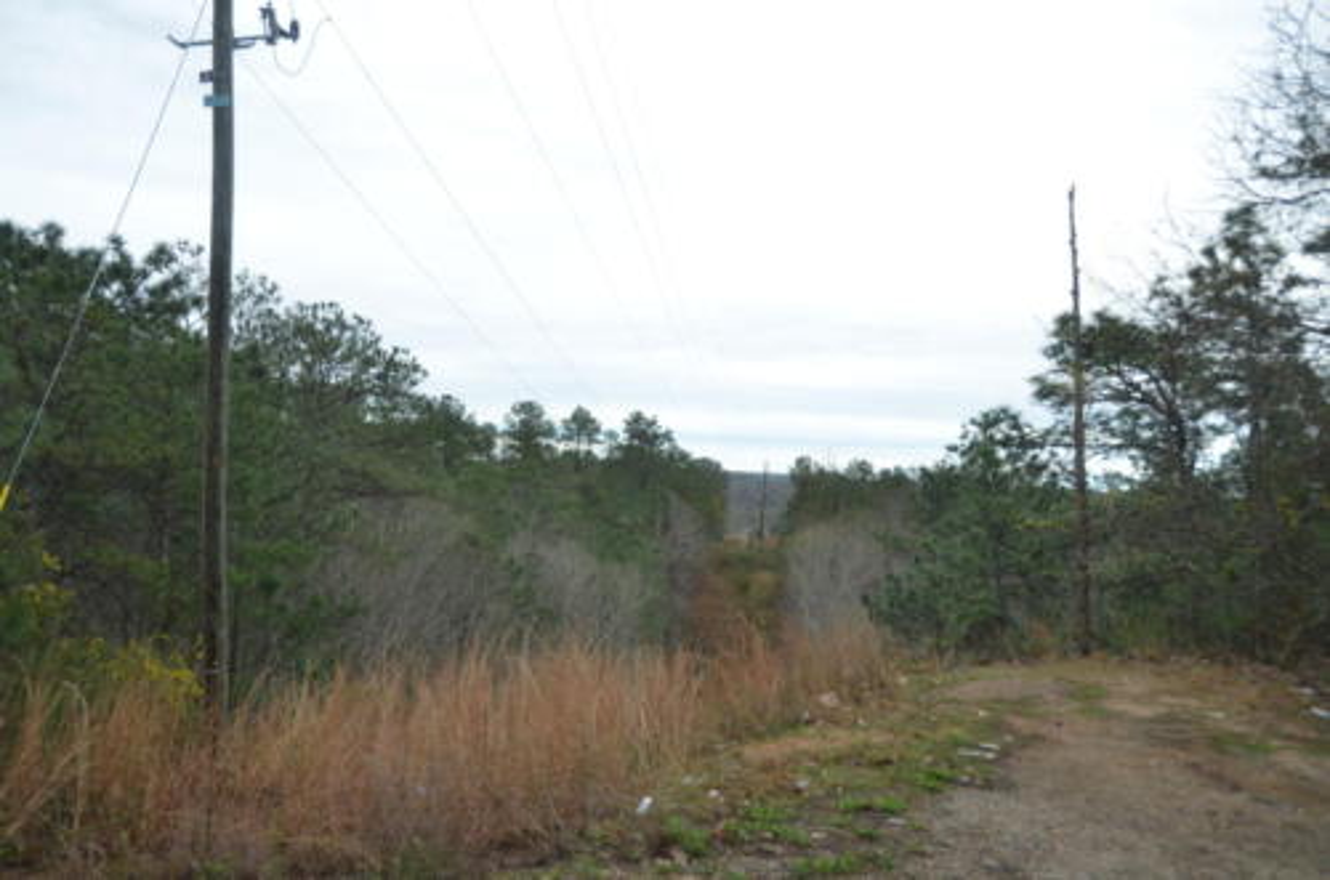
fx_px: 1216
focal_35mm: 33
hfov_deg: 57.3
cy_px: 440
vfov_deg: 39.8
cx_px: 665
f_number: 3.8
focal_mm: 22
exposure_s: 1/160
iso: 320
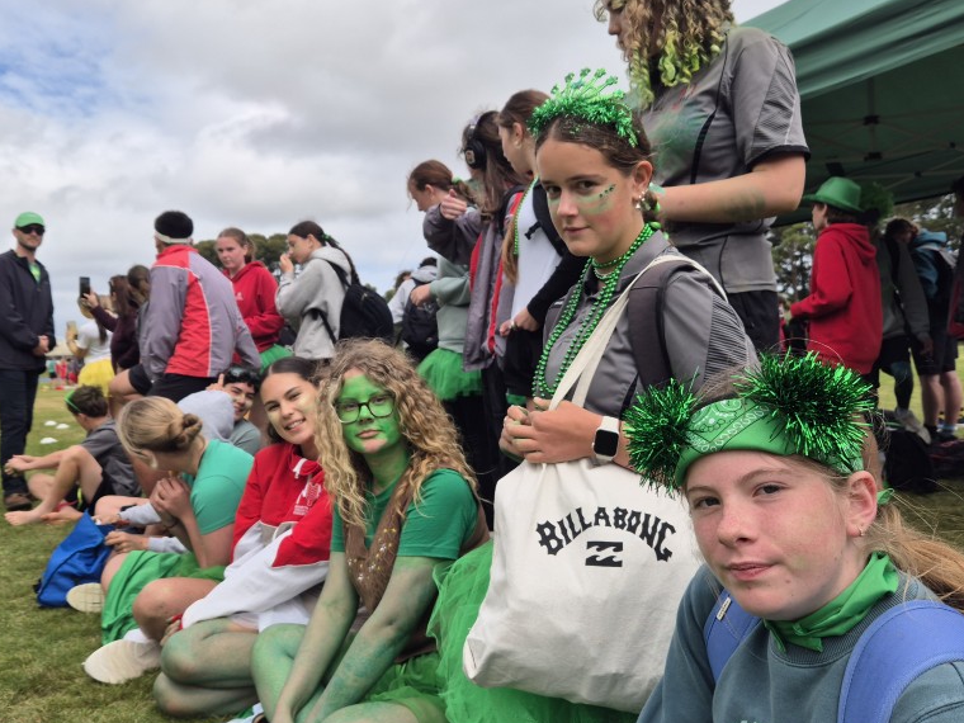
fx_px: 863
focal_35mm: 31
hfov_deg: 58.3
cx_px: 487
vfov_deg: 45.4
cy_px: 353
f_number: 1.8
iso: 25
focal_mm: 5.4
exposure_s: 1/1908
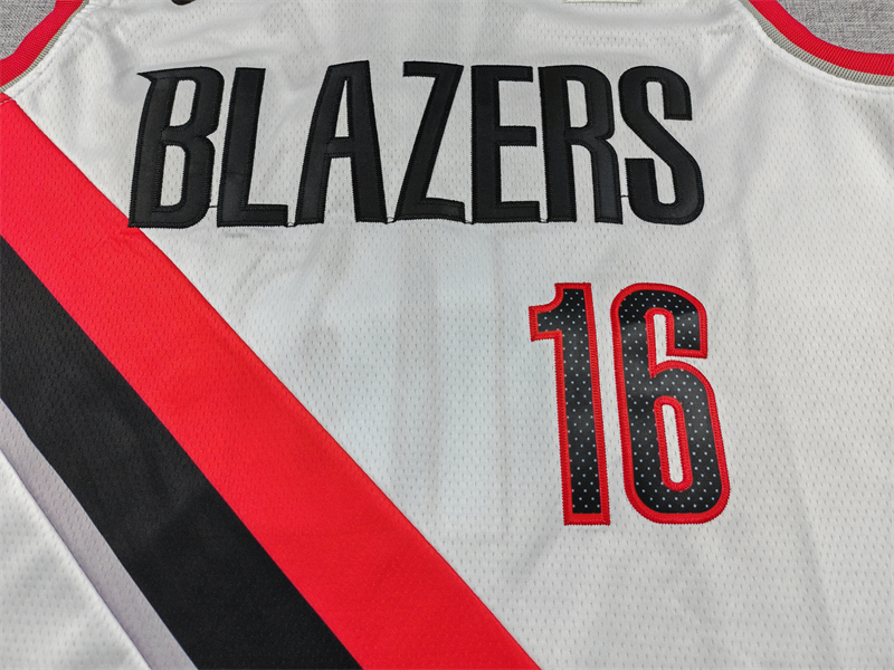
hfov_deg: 69.4
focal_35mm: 25
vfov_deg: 54.9
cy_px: 335
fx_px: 646
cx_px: 447
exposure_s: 1/100
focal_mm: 5.3
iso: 64
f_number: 1.9
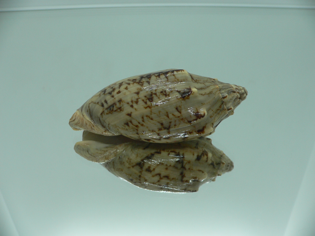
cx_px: 158
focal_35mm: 35
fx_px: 318
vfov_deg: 40.7
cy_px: 118
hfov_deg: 52.6
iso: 80
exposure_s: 1/60
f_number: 2.8
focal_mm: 4.6
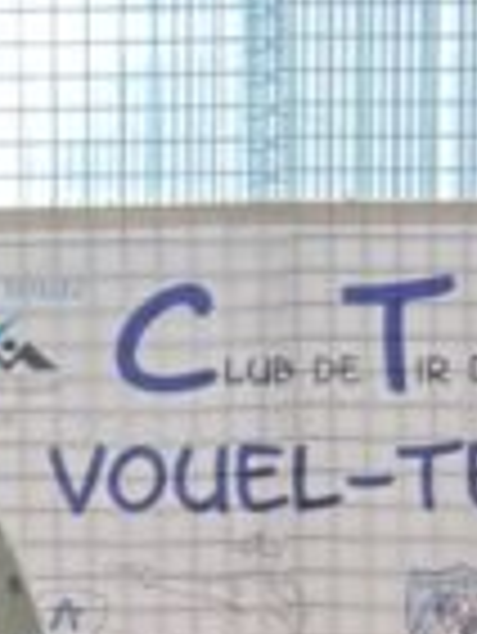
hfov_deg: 7.1
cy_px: 1169
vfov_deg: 9.9
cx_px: -936
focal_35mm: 189
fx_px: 3467
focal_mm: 5.7
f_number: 1.5
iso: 40
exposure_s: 1/158
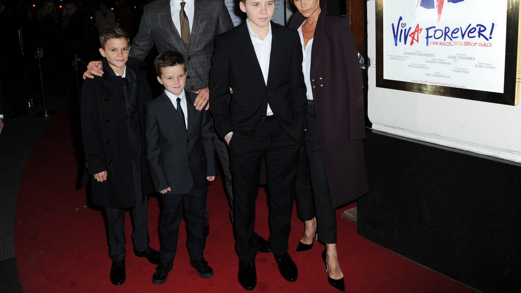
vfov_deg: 44.1
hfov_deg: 71.9
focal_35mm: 26
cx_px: 261
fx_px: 359
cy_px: 114
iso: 320
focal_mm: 24
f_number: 7.1
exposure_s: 1/160
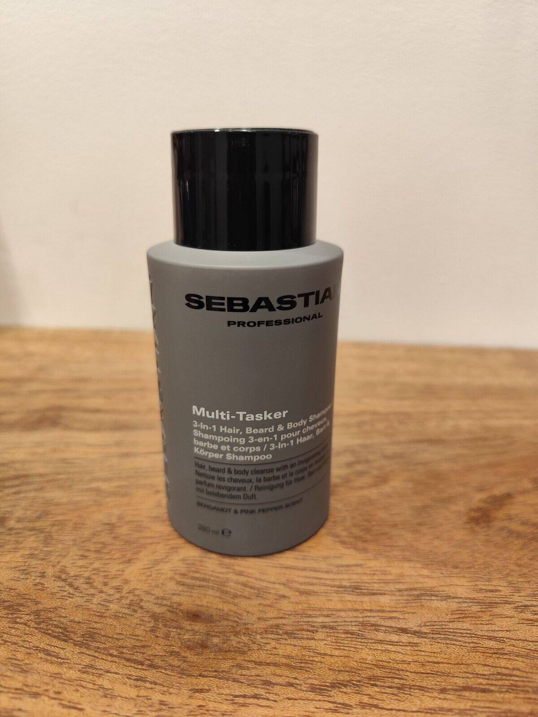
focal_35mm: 23
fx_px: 477
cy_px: 358
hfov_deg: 58.9
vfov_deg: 73.9
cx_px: 269
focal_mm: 6.19
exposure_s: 1/100
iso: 800
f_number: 1.65
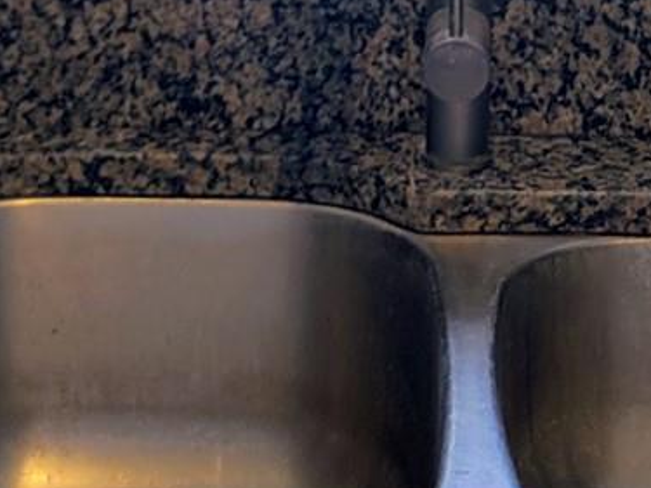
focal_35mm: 111
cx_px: 358
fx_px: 2087
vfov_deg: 12.6
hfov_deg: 17.7
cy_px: -252
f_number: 1.8
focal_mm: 5.4
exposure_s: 1/155
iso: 40
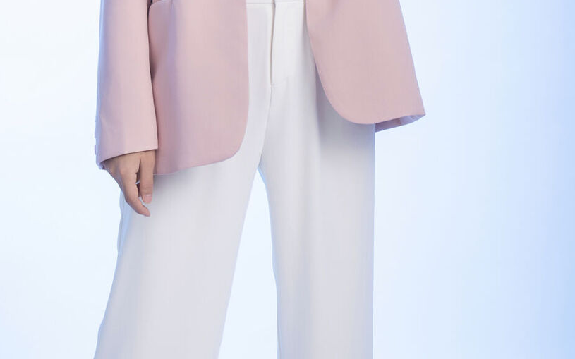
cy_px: -34
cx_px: 229
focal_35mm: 195
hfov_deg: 10.7
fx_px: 3055
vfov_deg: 6.7
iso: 200
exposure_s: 1/160
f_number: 4
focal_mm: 100
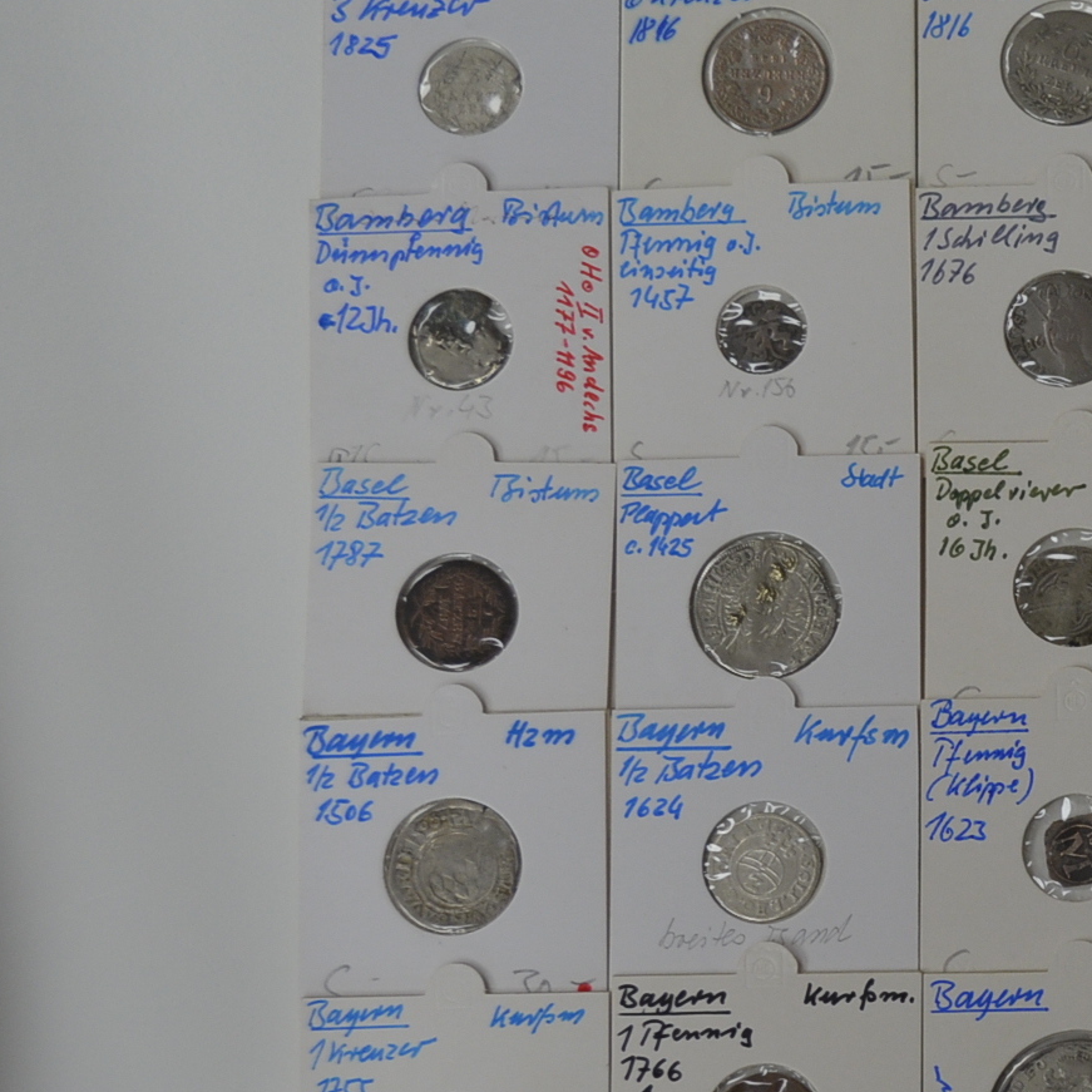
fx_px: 3855
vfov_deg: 16.0
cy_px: 934
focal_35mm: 108
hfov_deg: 15.3
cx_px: 1443
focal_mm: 30
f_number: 5
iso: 400
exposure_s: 1/100
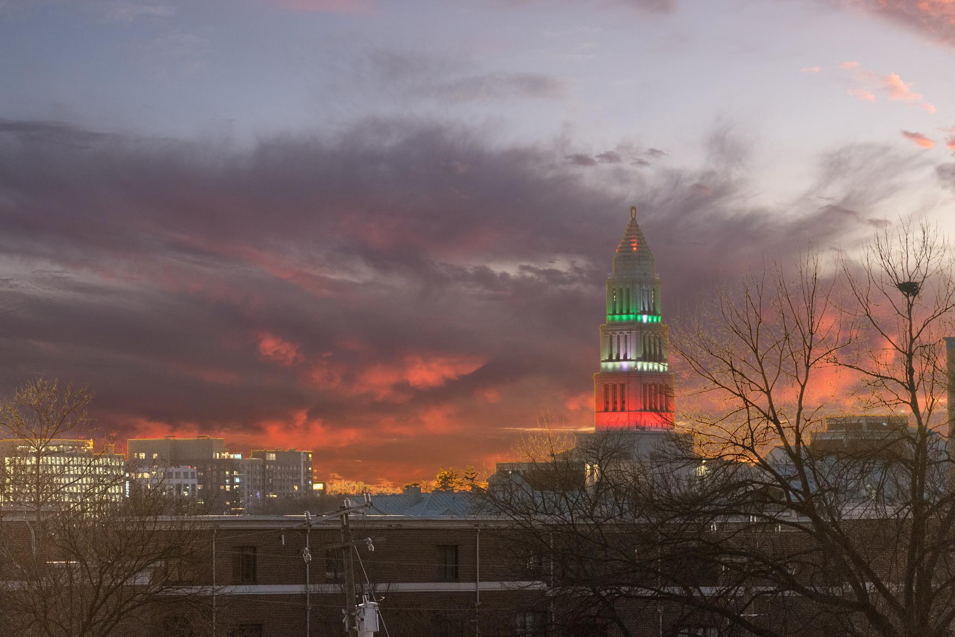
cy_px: 318
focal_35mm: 200
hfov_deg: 10.3
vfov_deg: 6.9
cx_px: 478
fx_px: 5307
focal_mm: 200
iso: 3200
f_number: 4
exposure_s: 1/80
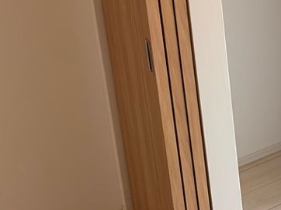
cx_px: 366
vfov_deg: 19.8
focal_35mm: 69
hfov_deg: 24.5
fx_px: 560
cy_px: -55
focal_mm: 4.25
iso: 64
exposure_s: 1/100
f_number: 1.8
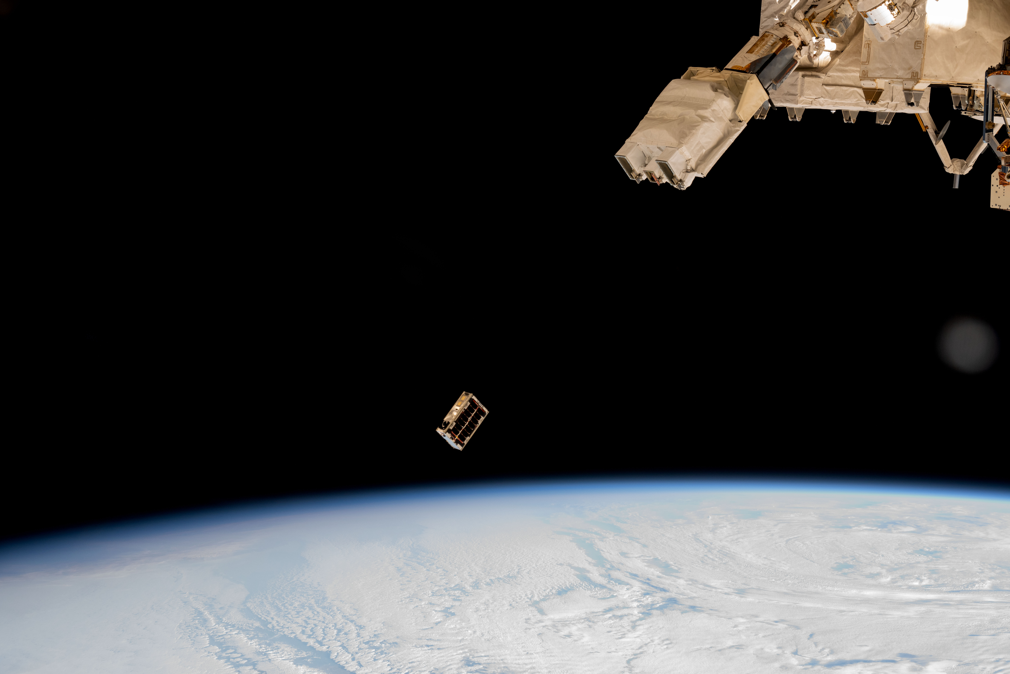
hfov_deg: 42.7
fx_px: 1290
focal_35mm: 46
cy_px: 337
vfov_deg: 29.2
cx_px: 505
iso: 800
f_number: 5.6
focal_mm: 46
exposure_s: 1/640
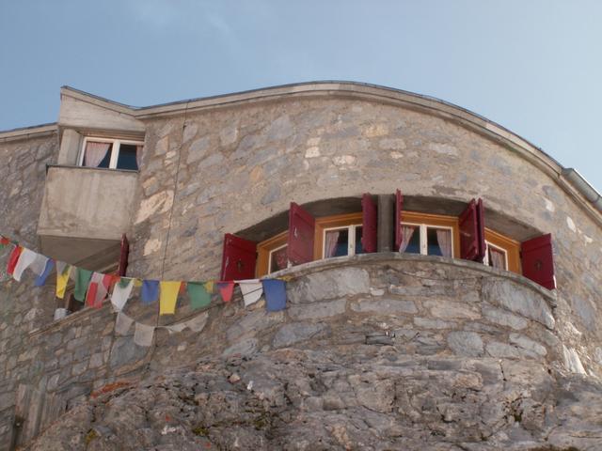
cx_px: 301
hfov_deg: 28.6
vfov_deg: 21.6
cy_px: 226
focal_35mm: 68
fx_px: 1183
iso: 50
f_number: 6.3
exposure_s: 1/125
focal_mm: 11.27
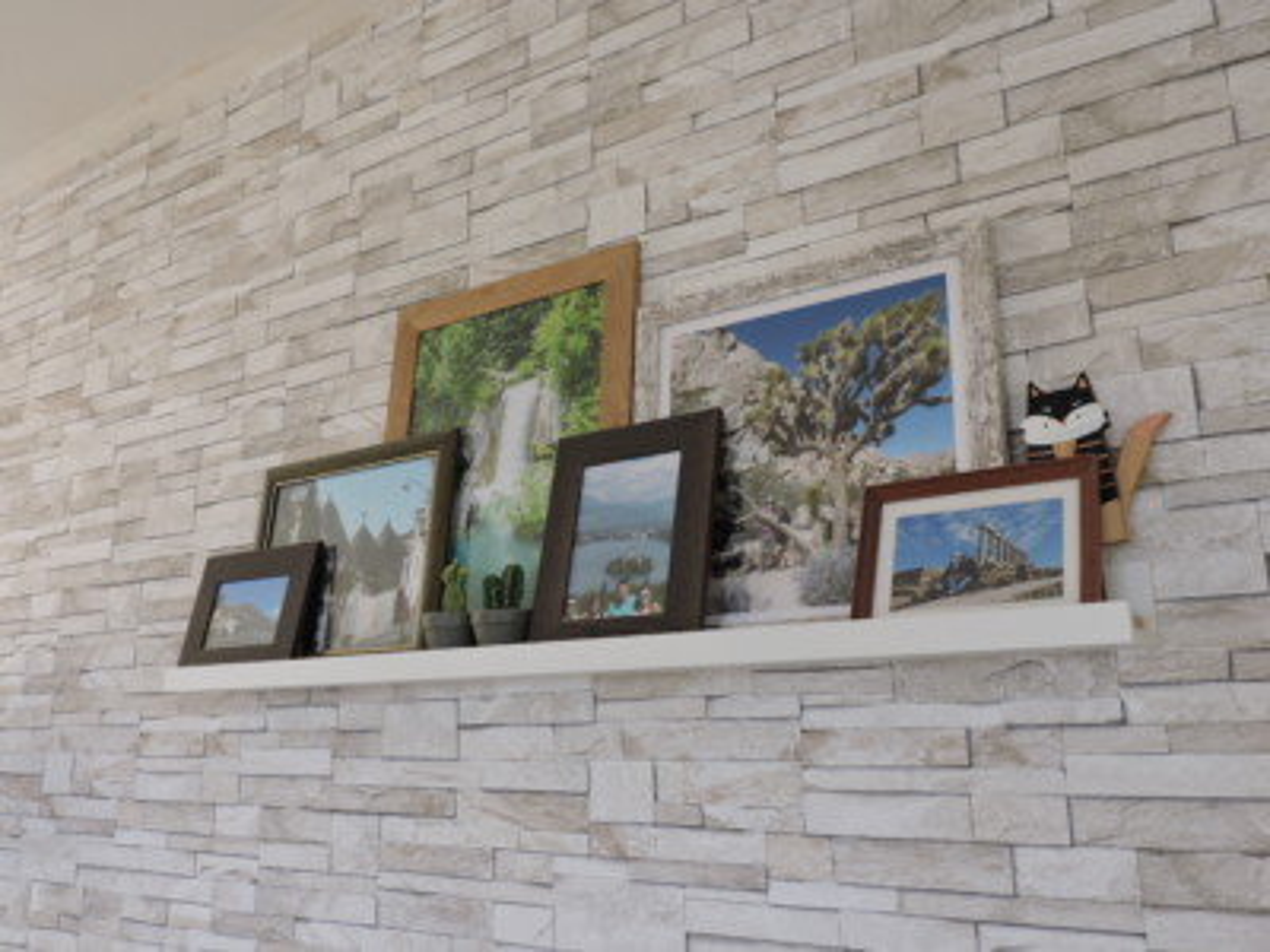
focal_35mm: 30
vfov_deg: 46.8
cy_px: 476
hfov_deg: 60.0
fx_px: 1101
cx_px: 635
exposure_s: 1/30
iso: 360
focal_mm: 5.4
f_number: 3.1
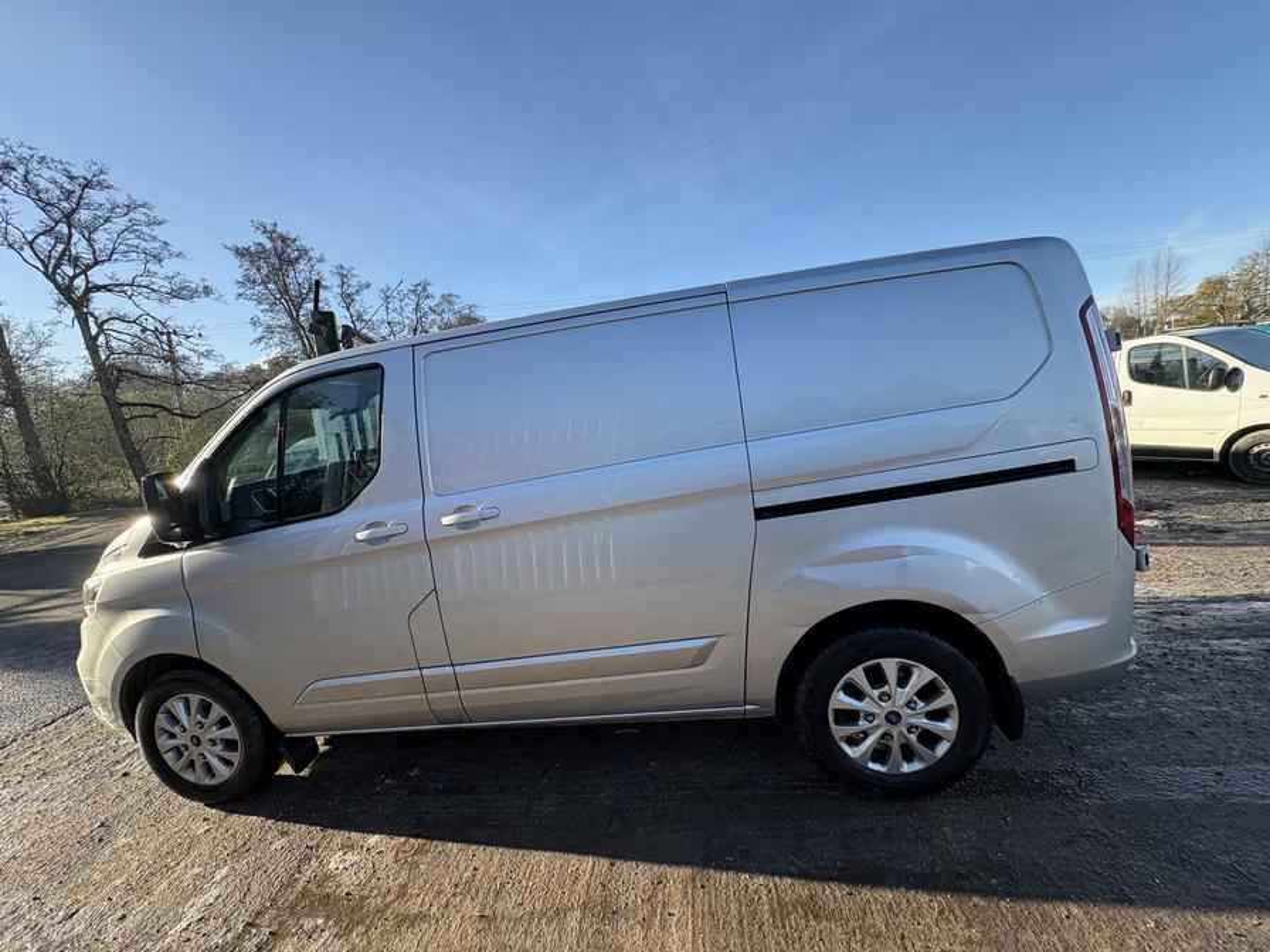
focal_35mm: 14
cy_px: 476
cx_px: 635
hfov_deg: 102.1
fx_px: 514
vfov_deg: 85.7
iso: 50
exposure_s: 1/537
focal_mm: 2.22
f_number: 2.2
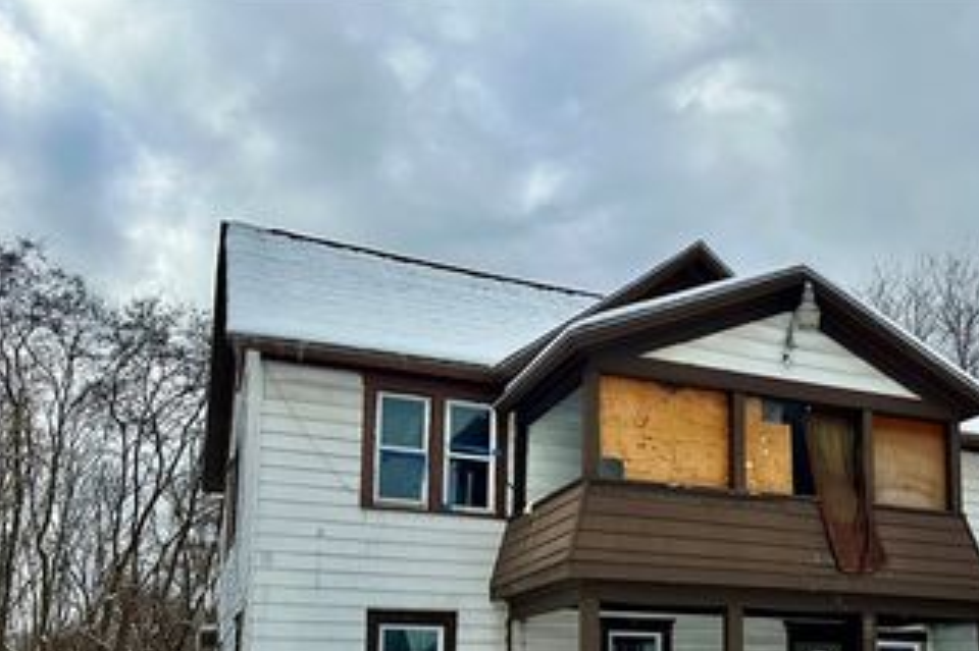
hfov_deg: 48.7
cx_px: 658
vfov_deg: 32.8
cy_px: 558
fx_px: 1060
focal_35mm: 39
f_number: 1.78
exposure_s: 1/3472
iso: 80
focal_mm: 6.86
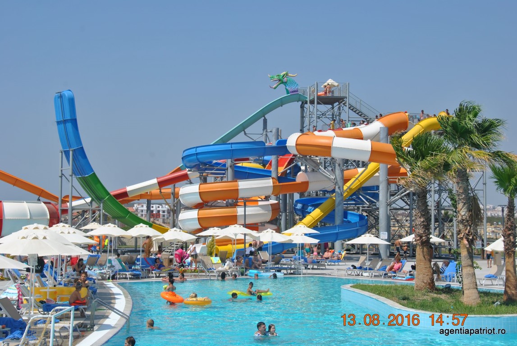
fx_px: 1035
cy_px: 173
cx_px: 258
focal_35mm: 72
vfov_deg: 19.0
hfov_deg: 28.0
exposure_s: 1/320
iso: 100
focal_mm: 48
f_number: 9
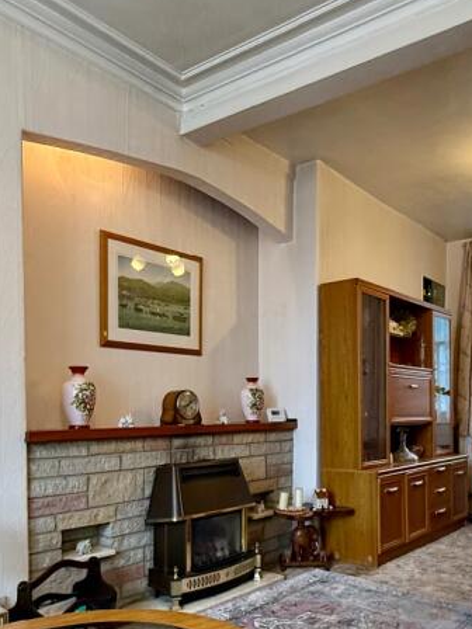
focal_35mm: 32
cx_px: 287
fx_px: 582
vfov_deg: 55.4
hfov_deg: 43.9
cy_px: 430
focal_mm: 2.22
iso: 400
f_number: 2.2
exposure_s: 1/100
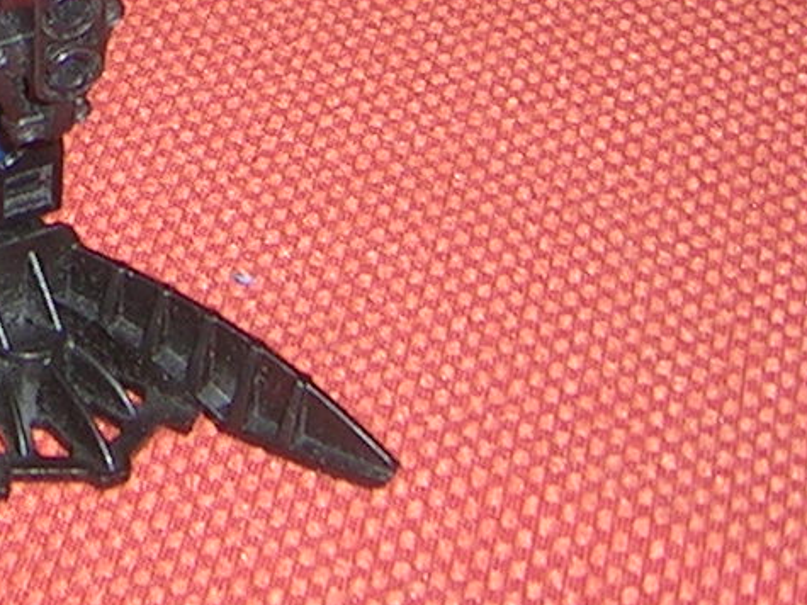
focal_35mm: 151
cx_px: -459
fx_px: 3519
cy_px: -583
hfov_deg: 12.4
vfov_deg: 9.2
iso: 50
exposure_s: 1/60.1
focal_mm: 5.4
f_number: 2.8
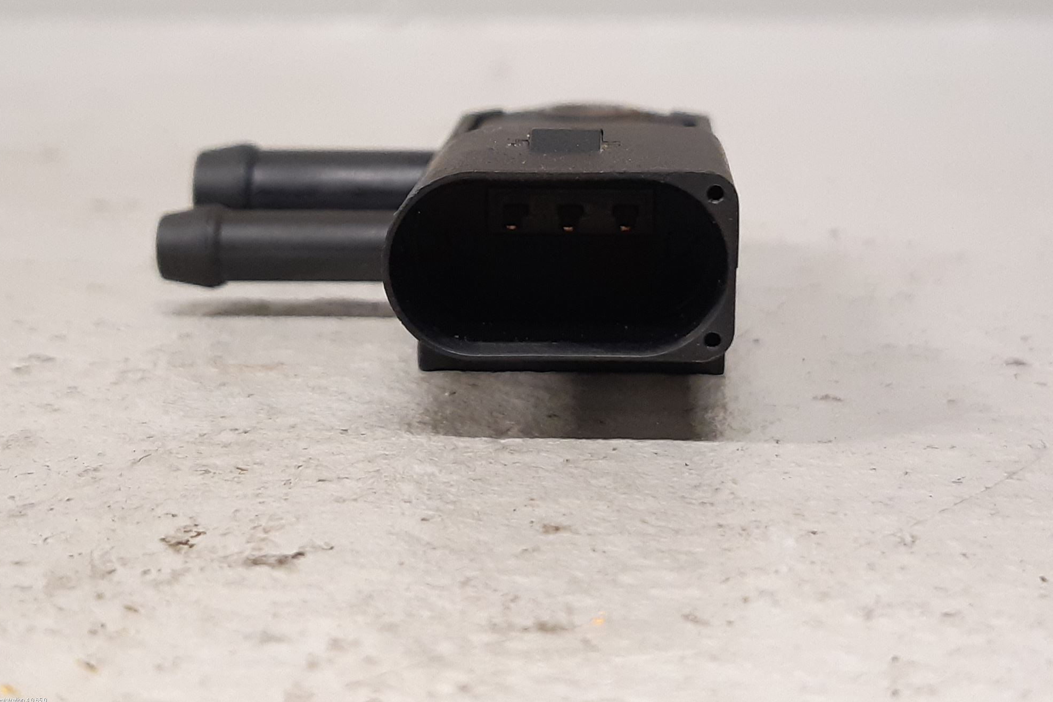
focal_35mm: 28
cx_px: 538
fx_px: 819
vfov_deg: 46.2
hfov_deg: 65.5
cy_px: 296
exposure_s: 1/50
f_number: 1.7
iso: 250
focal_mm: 3.93
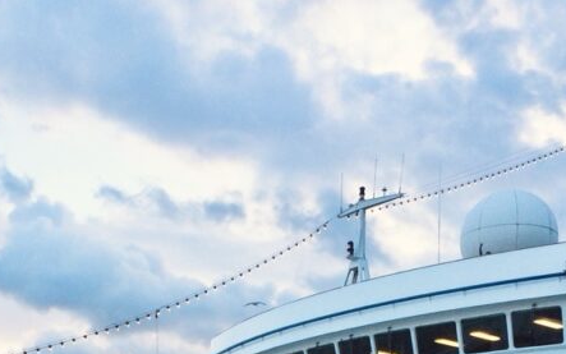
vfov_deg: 17.0
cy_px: 489
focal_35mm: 71
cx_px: 231
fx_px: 1095
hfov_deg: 28.9
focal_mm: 4.15
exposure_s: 1/246
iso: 32
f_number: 2.2
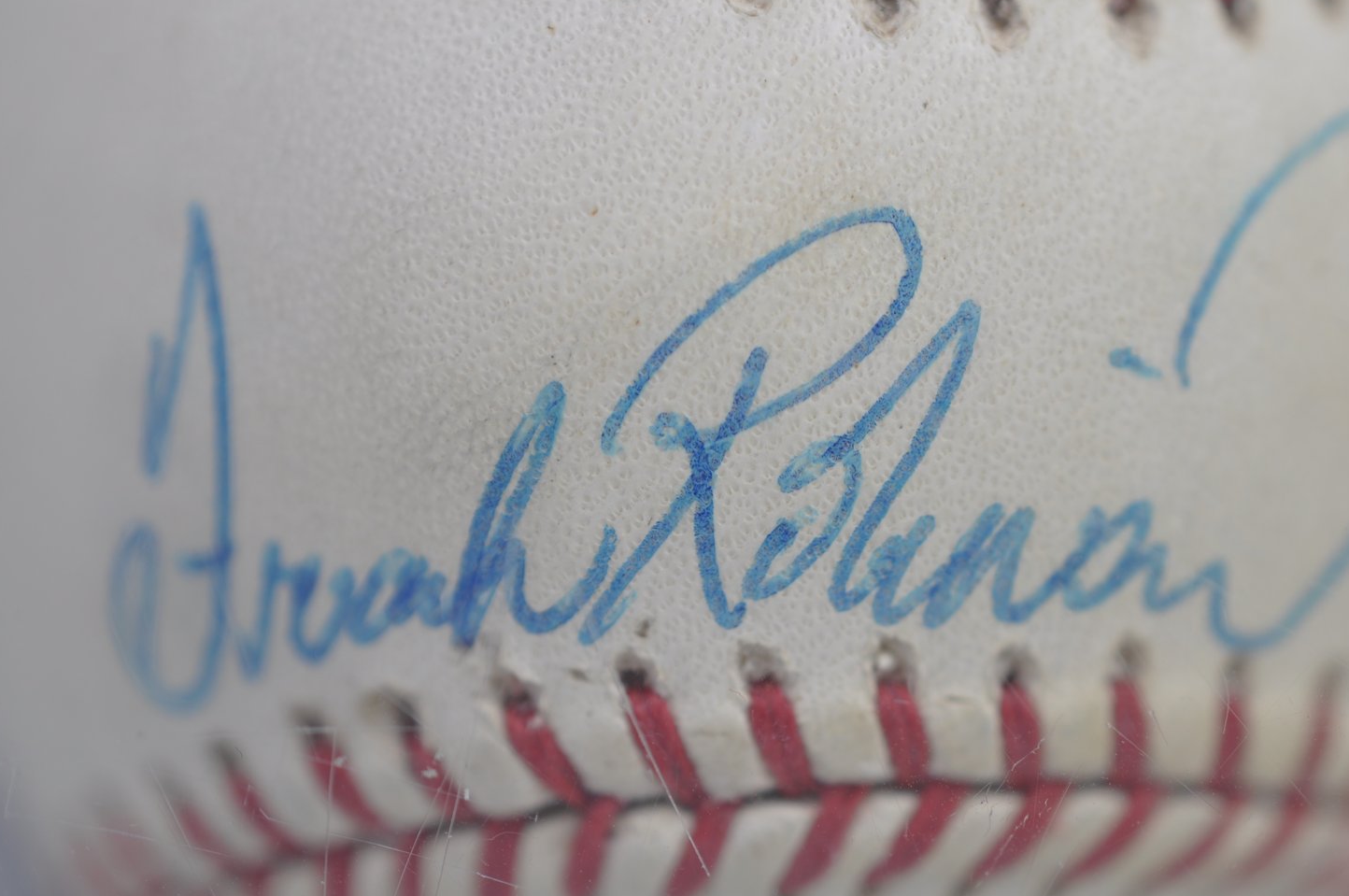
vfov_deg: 19.1
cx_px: 748
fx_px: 2657
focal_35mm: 71
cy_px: 463
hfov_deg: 28.5
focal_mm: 40
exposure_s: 1/60
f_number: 4
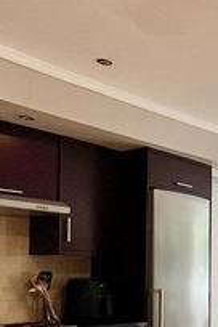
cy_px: 269
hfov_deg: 21.2
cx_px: 333
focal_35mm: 53
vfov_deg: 36.1
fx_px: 481
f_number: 1.8
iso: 125
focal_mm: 1.57
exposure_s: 1/100
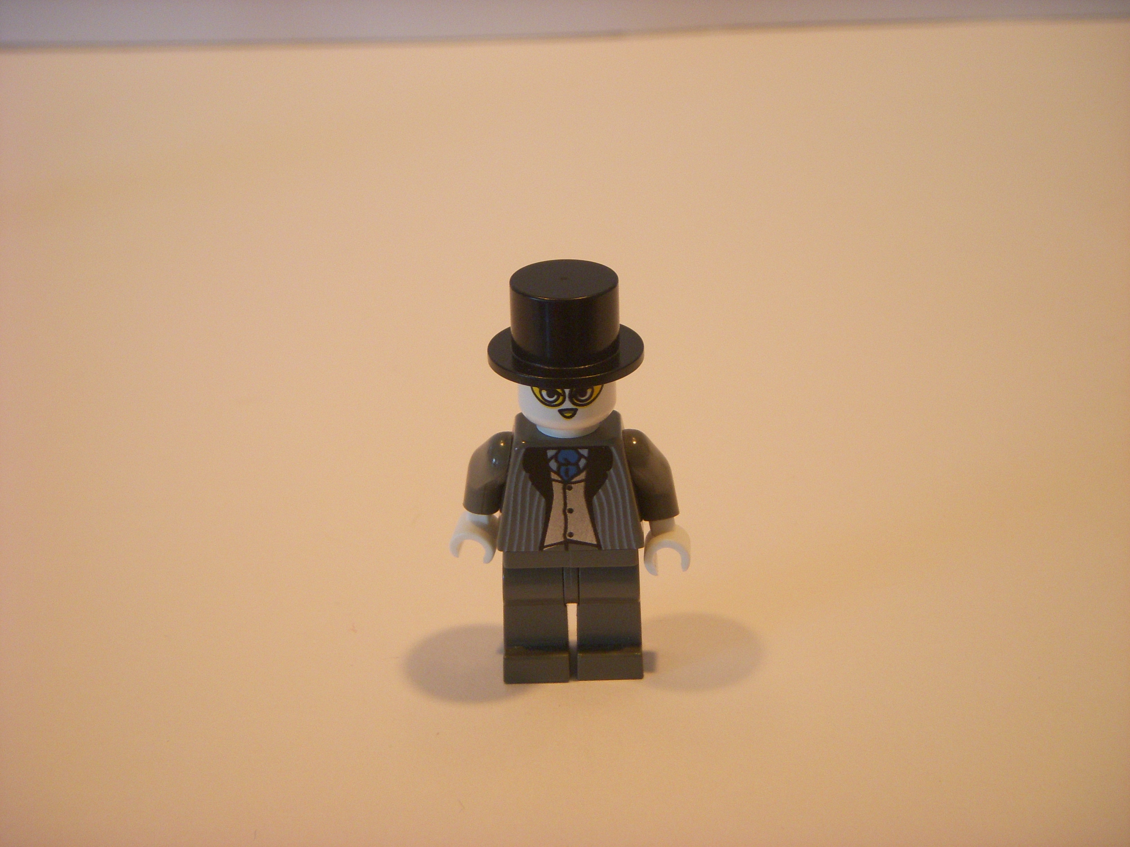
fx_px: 2154
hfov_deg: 29.4
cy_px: 424
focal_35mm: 66
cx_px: 565
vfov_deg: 22.3
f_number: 3.7
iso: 200
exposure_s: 1/30
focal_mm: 11
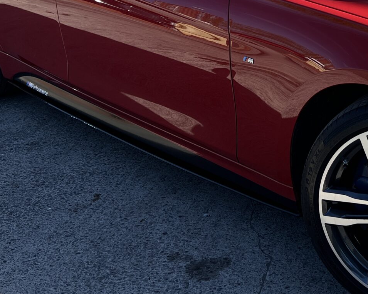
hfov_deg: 26.7
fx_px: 741
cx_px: 352
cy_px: 40
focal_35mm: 68
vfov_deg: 22.0
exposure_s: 1/1645
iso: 50
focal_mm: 5.7
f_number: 1.5
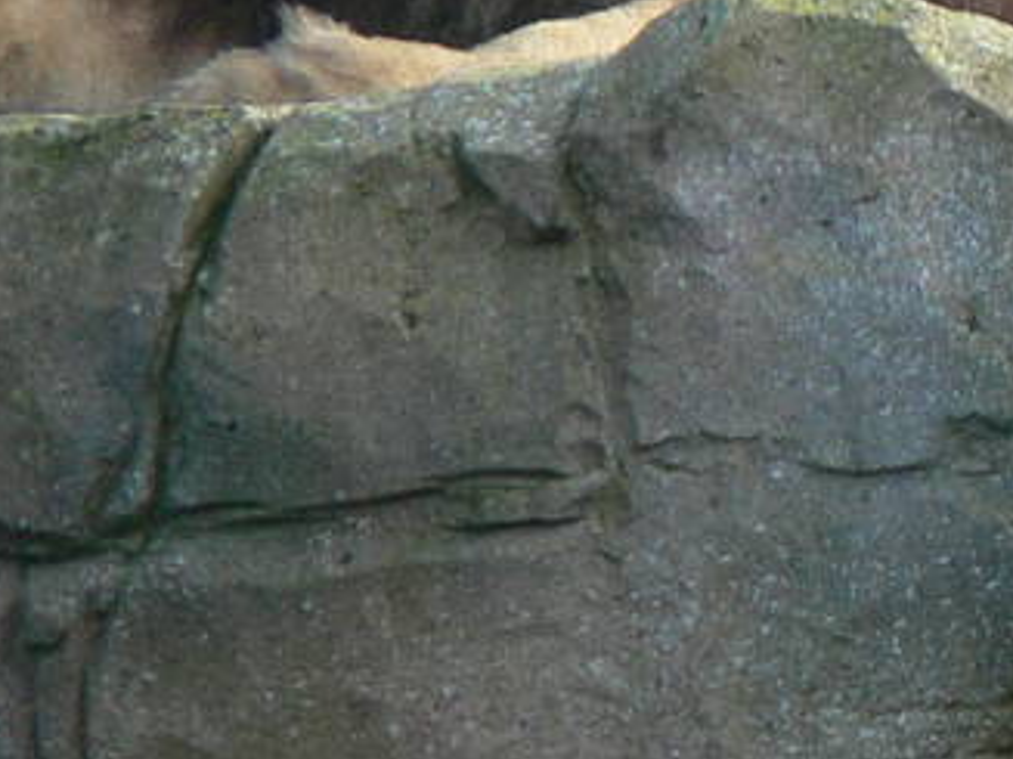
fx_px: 46864
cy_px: 390
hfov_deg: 1.2
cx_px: 1818
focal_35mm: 1602
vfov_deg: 0.9
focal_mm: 69.2
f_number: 4
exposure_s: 1/80
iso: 80
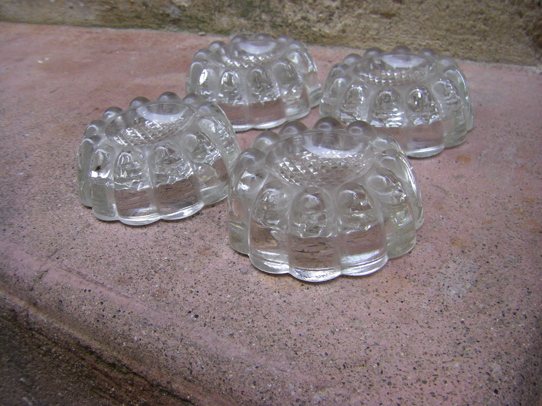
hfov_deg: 49.0
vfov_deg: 37.7
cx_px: 271
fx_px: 595
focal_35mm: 38
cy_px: 203
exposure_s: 1/50
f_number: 3.5
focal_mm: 6.3
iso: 160
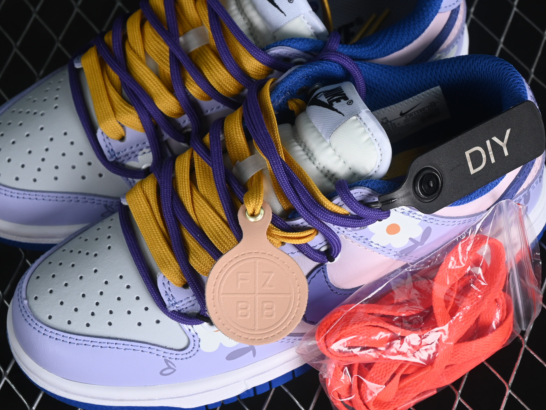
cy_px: 174
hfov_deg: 18.4
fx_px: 1688
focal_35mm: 107
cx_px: 256
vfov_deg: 13.8
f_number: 7.1
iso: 160
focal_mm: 50
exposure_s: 1/60
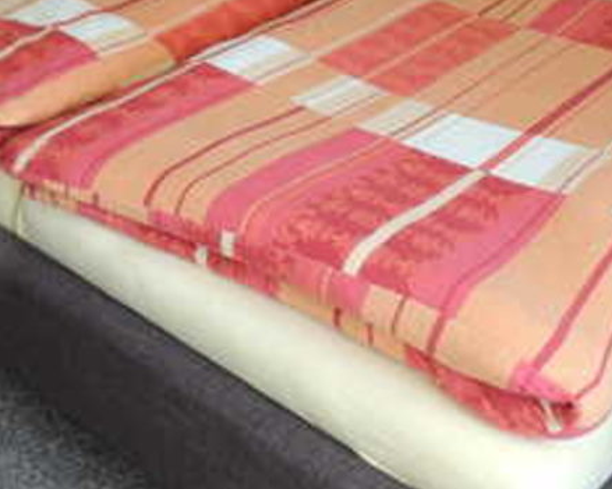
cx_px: 165
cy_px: -134
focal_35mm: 64
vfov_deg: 21.7
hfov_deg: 29.2
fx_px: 1159
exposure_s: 1/30
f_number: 3
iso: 110
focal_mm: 4.3
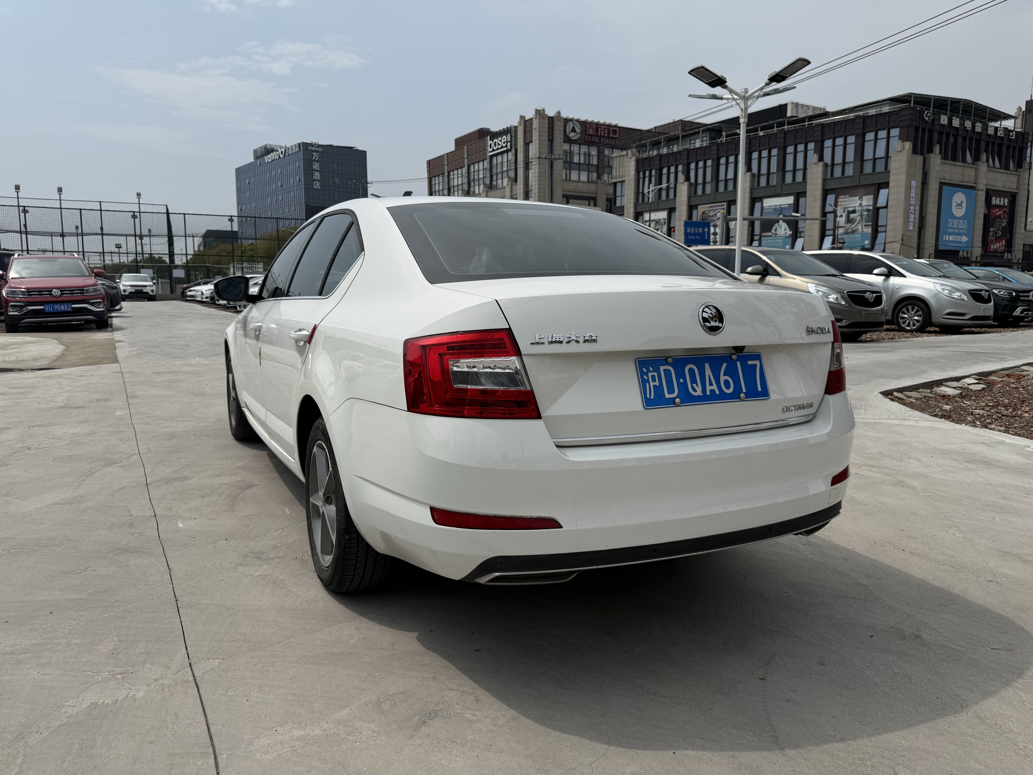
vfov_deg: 56.8
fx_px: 716
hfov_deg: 71.6
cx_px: 516
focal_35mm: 24
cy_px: 388
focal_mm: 6.76
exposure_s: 1/10309
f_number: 1.78
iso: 80
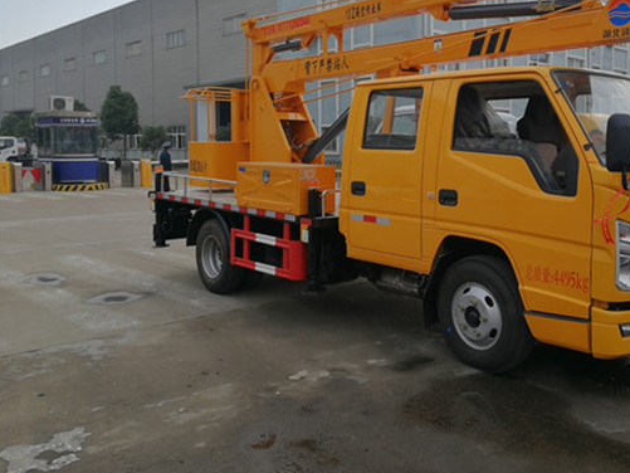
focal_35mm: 35
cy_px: 174
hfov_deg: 52.0
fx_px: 637
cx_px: 400
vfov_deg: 40.4
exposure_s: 1/794
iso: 50
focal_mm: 3.95
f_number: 2.2
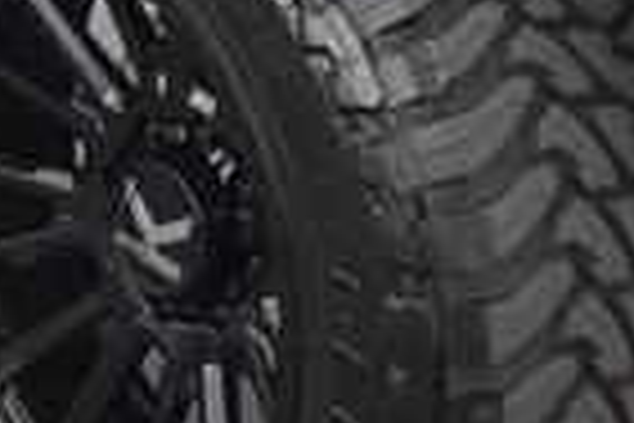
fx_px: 4596
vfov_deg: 5.2
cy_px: -472
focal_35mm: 261
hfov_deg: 7.8
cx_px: -36
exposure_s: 1/100
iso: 100
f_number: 7.1
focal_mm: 24
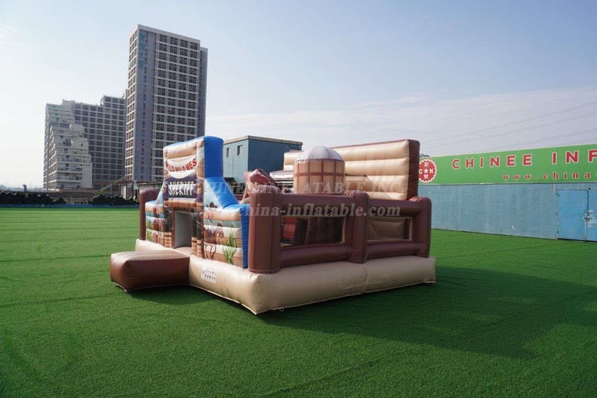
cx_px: 298
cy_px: 199
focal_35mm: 24
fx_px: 398
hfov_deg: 73.7
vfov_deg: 53.1
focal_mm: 16
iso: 100
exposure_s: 1/250
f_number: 8
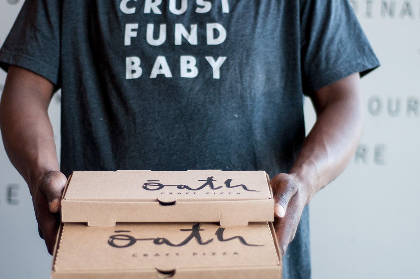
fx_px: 1049
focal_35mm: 90
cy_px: 160
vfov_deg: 15.1
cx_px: 183
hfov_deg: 22.6
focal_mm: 50
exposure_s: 1/400
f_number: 1.8
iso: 400
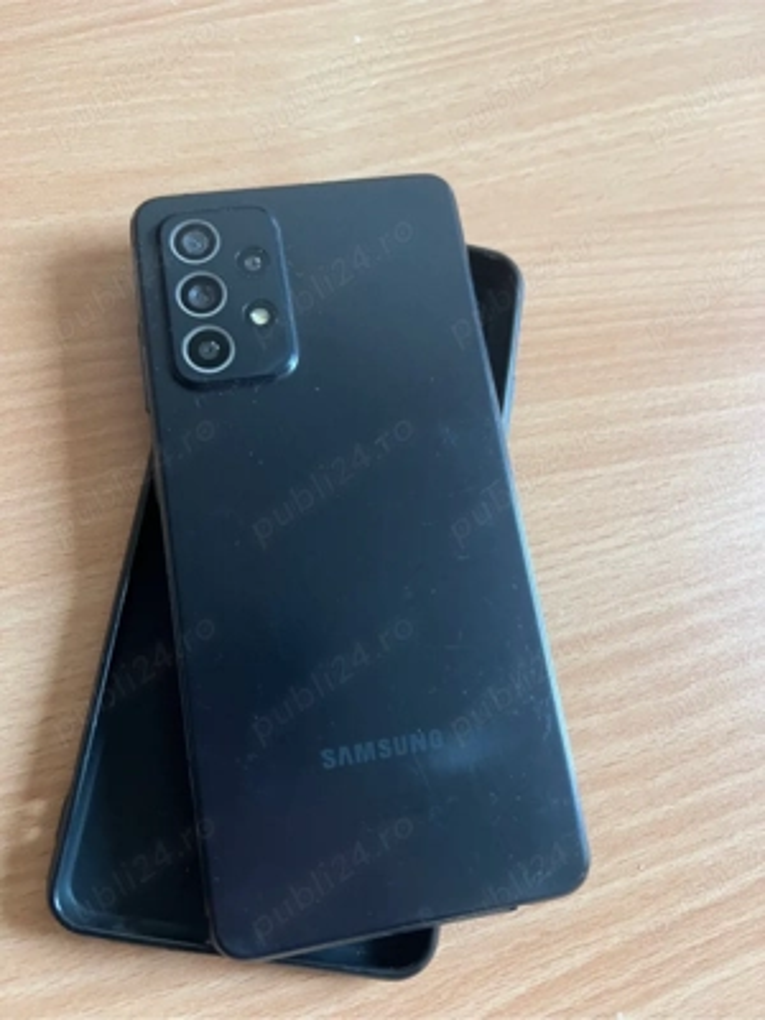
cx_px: 382
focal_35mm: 26
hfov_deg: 53.1
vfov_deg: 67.3
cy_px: 510
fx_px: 766
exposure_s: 1/60
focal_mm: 5.7
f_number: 1.5
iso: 500
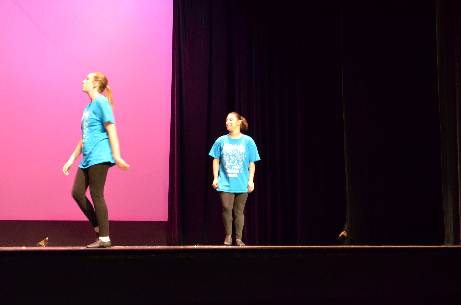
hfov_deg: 24.7
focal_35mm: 82
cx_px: 230
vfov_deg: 16.5
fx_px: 1054
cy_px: 152
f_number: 5.6
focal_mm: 55
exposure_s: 1/30
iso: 3200
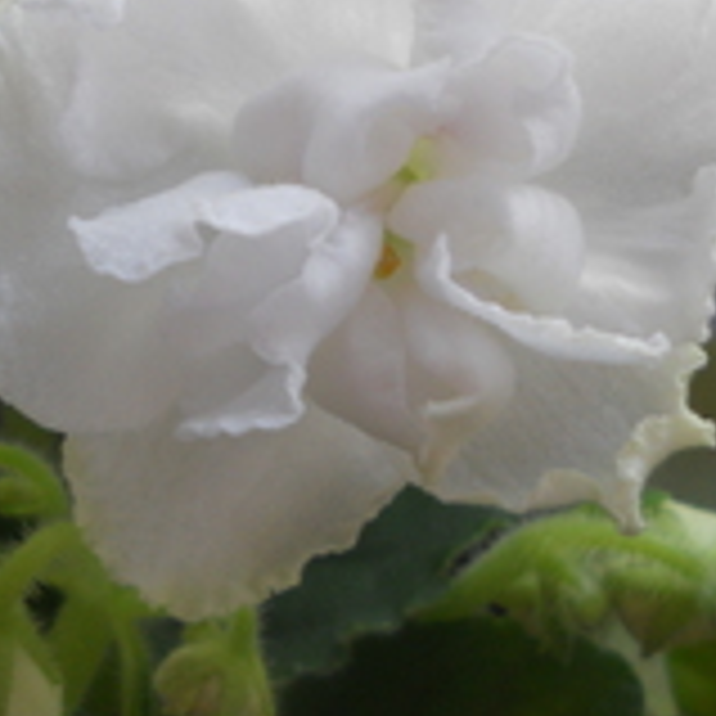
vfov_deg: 21.6
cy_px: 297
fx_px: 1872
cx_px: 153
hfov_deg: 21.4
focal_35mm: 80
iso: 80
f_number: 3.5
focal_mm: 5.8
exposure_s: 1/30
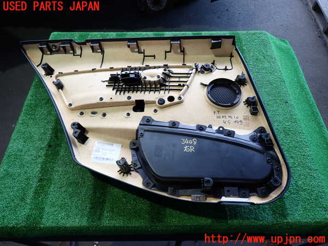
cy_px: 123
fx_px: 237
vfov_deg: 54.9
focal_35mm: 25
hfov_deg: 69.4
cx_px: 164
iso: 160
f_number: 2
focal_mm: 4.5
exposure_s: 1/60
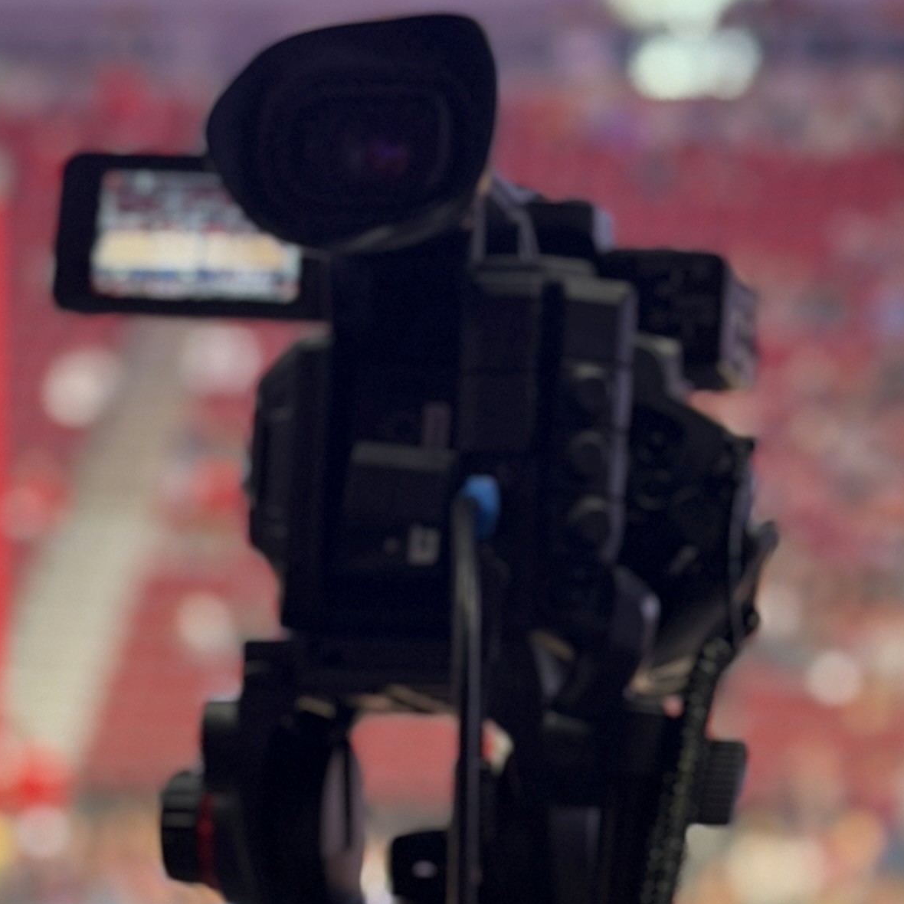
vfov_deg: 11.9
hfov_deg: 11.9
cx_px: -50
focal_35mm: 145
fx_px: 4284
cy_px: 943
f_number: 1.78
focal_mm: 6.76
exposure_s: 1/60
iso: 250
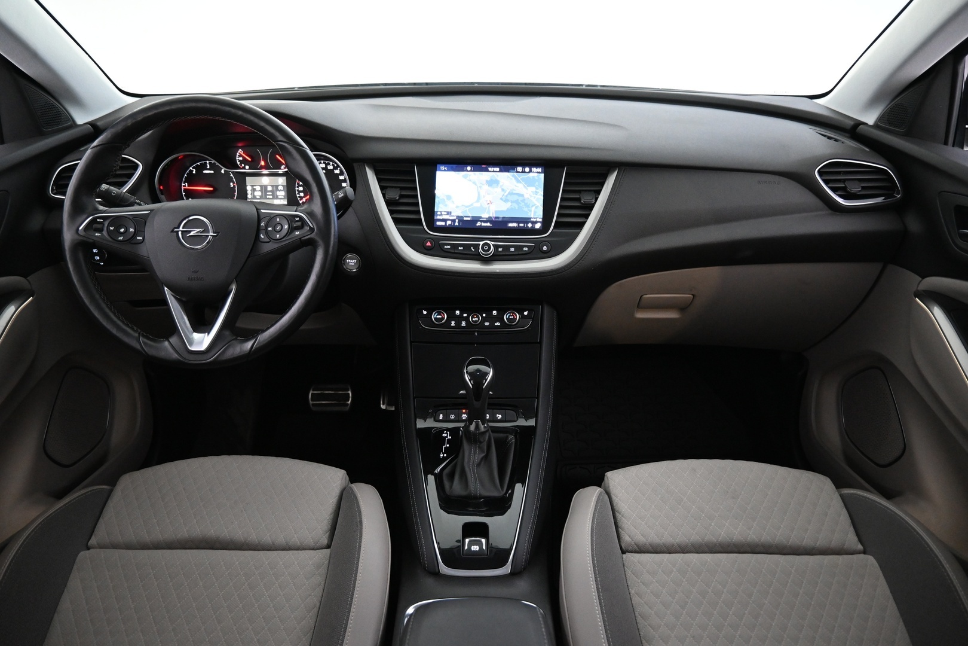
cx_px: 484
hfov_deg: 73.7
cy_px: 323
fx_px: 645
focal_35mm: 24
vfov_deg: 53.1
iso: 2800
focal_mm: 16
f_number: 3.5
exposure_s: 1/25
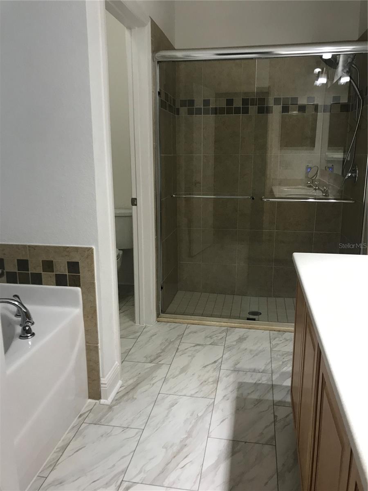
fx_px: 397
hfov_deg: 49.7
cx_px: 184
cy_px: 246
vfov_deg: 63.4
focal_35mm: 28
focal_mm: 3.99
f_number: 1.8
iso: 25
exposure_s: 1/30
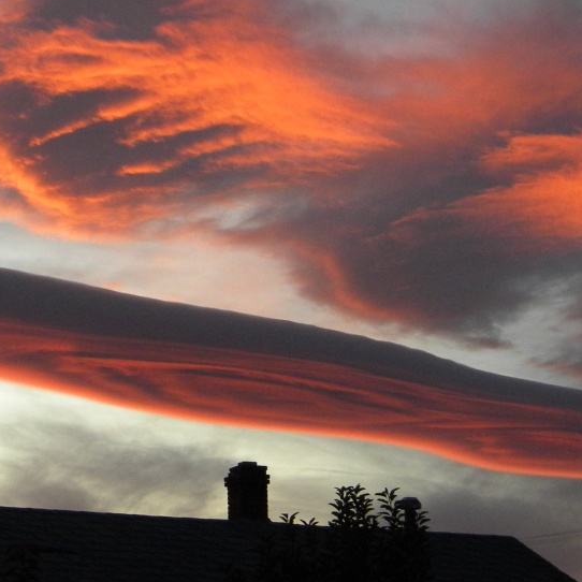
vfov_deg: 18.8
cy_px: 173
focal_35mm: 92
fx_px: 1750
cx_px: 180
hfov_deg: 18.8
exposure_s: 1/59.8
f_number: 3.9
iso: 237
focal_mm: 8.6
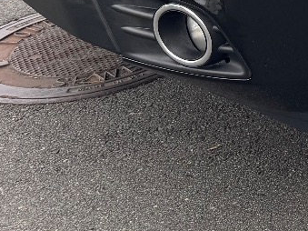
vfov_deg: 13.4
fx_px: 907
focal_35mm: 102
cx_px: 557
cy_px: -153
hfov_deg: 16.2
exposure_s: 1/150
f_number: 1.78
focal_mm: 6.76
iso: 64
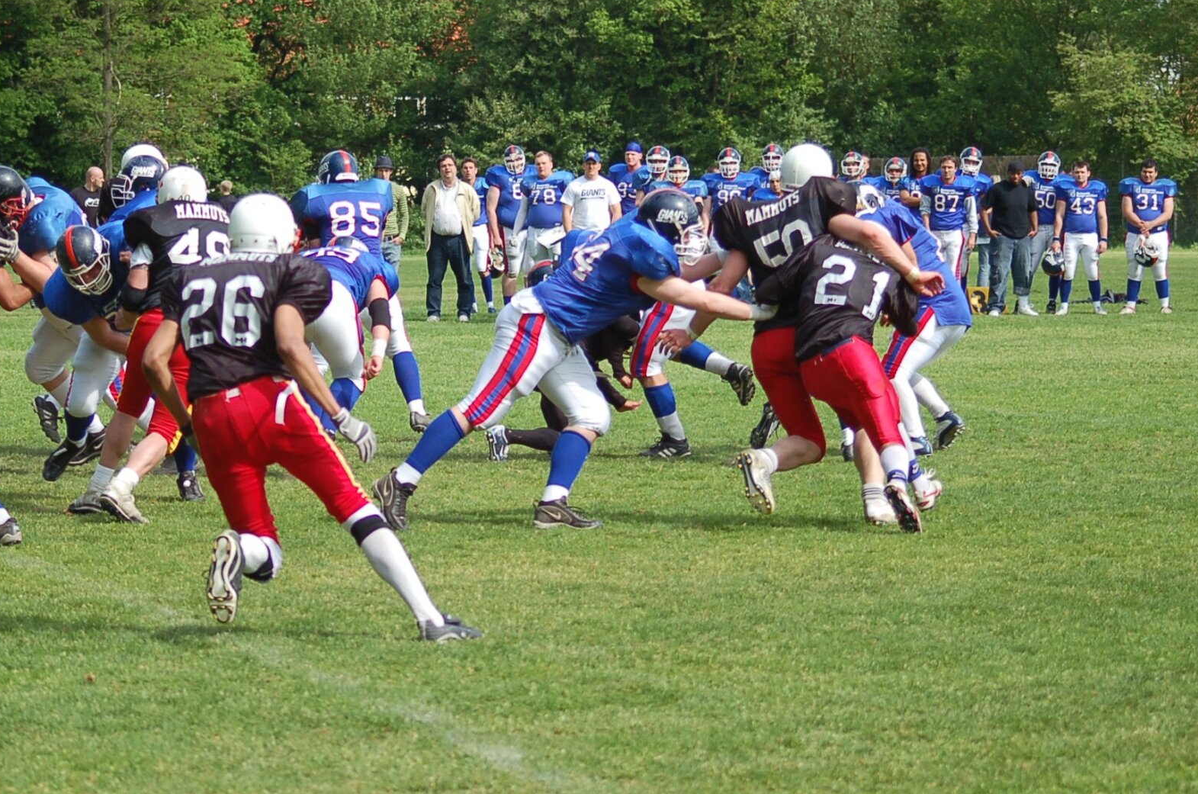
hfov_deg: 14.0
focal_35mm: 147
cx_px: 511
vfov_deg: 9.3
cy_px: 259
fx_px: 4882
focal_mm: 70
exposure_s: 1/1000
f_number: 4
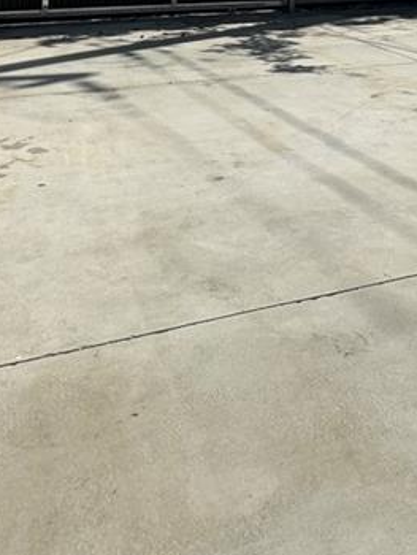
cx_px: 323
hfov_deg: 29.7
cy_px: -119
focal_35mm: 48
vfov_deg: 32.4
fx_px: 770
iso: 50
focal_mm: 2.22
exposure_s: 1/4367
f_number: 2.2
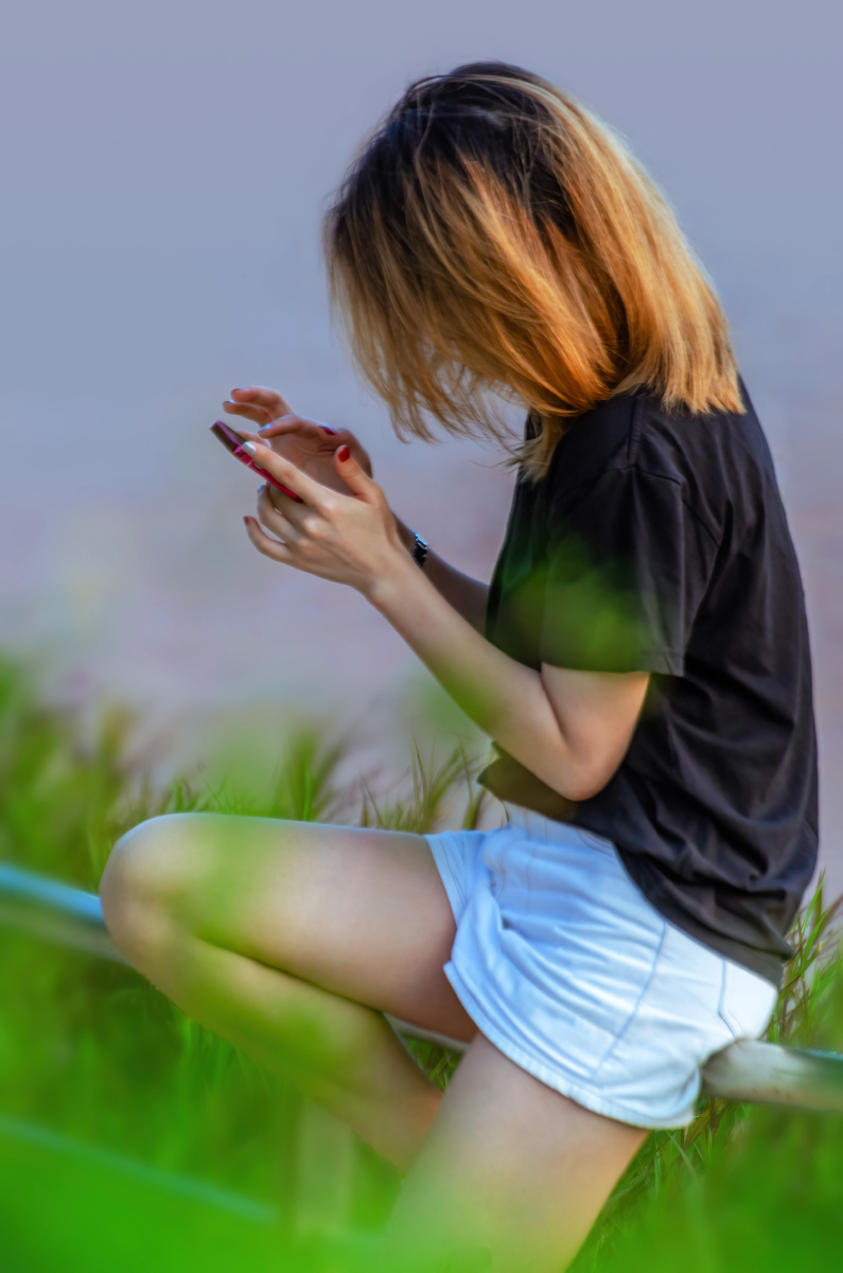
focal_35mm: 450
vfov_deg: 4.6
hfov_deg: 3.0
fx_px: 15874
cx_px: 422
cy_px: 636
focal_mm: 300
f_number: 5.6
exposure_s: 1/125
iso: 800
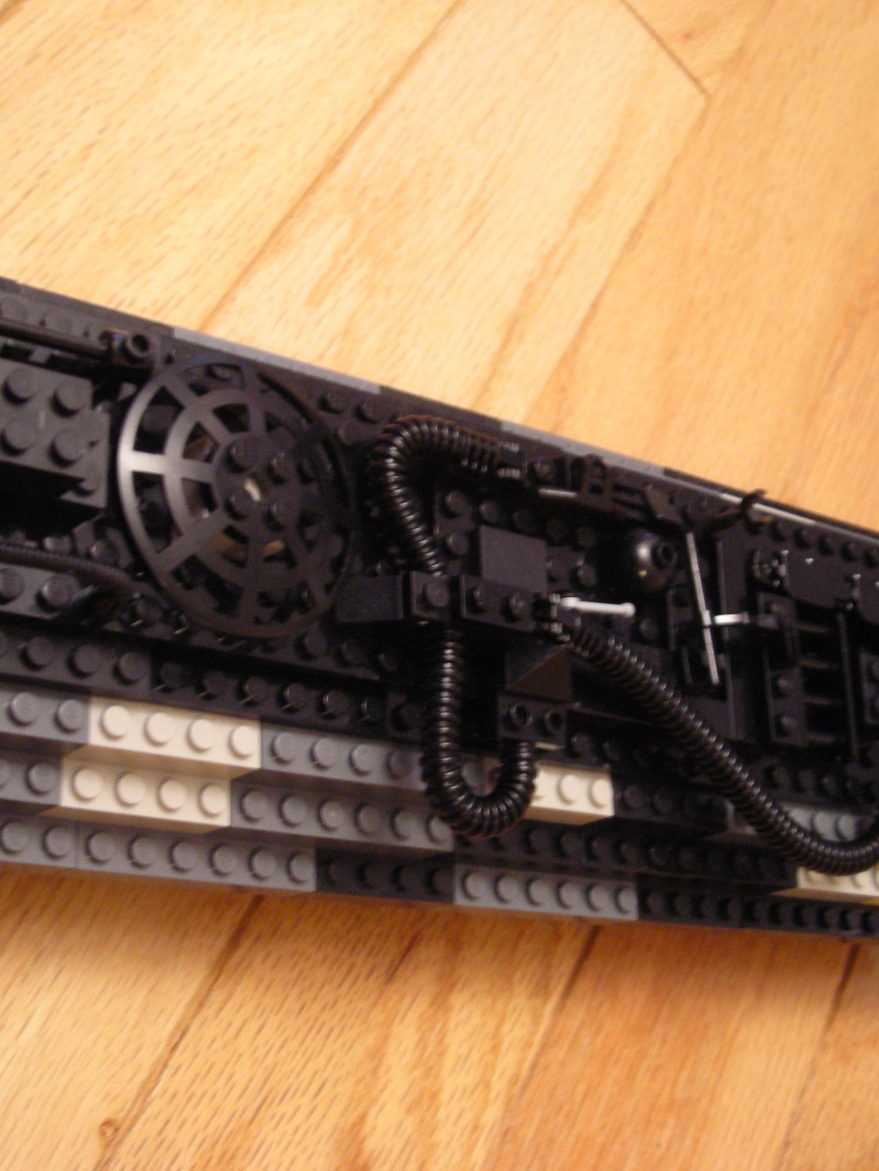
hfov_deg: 28.5
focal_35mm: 51
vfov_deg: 37.5
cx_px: 361
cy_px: 587
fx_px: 1726
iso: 200
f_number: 3.2
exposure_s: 1/7.5
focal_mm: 6.3
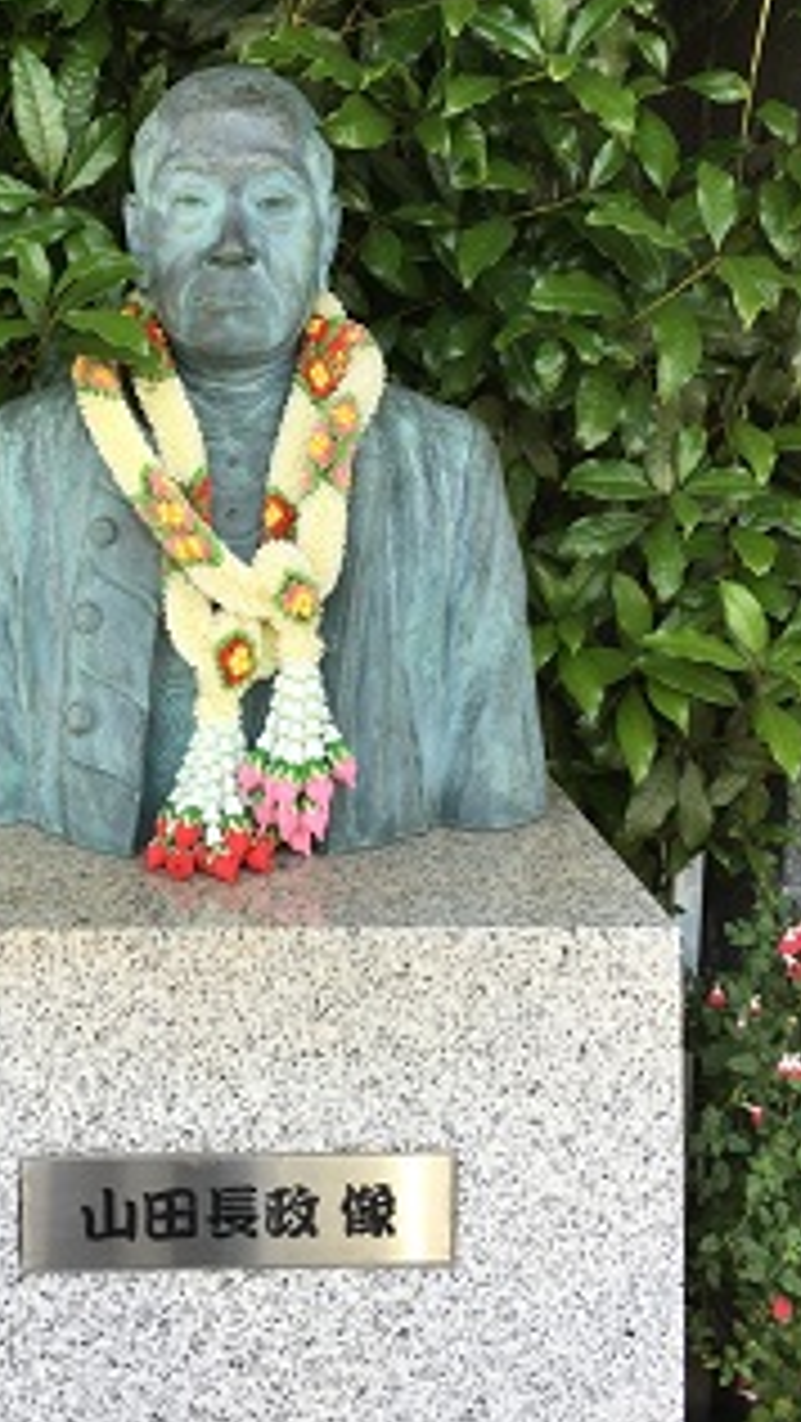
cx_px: 248
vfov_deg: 50.4
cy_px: 630
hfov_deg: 29.5
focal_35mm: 40
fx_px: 1509
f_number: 2.2
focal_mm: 4.15
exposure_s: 1/120
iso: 25
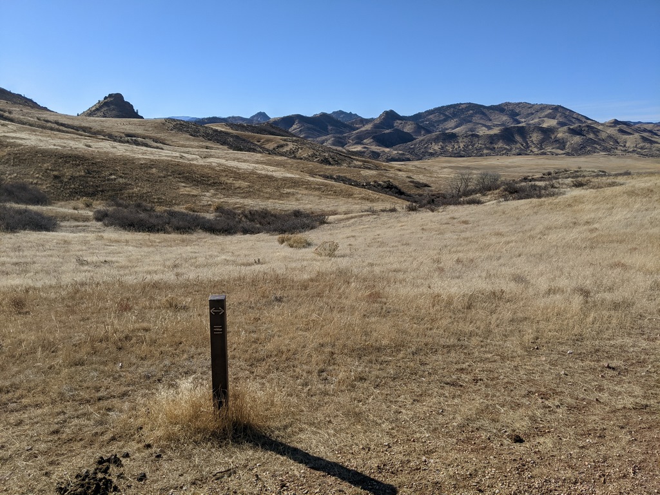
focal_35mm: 27
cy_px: 248
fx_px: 515
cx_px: 330
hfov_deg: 65.3
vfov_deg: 51.4
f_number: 1.8
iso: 71
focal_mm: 4.44
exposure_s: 1/5882
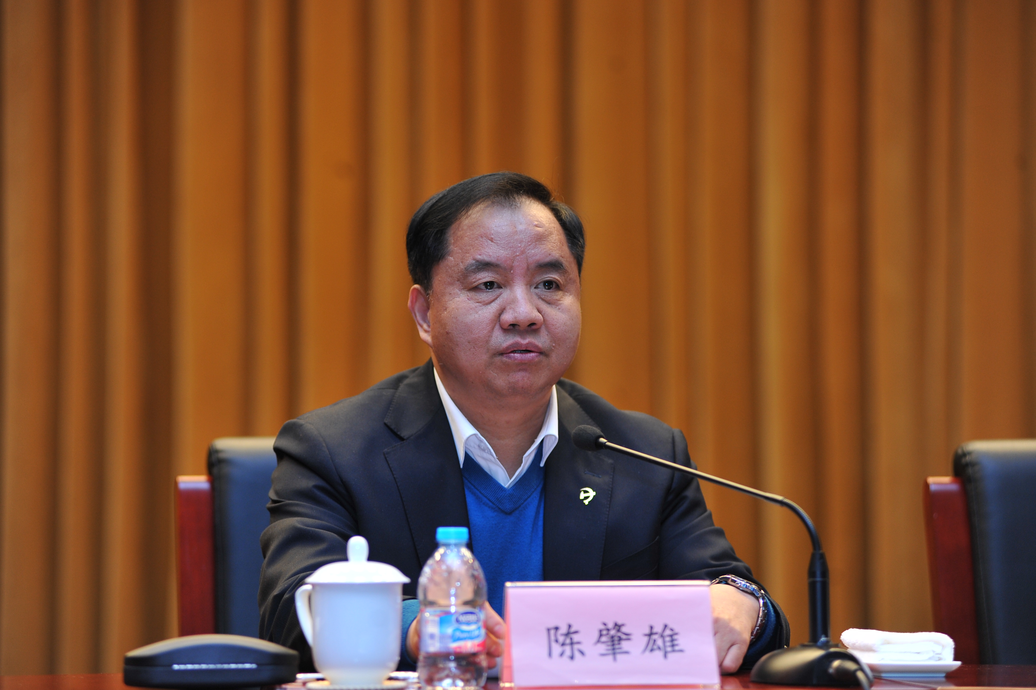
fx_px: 3452
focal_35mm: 120
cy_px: 345
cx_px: 518
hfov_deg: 17.1
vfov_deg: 11.4
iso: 800
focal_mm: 120
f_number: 3.2
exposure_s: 1/160
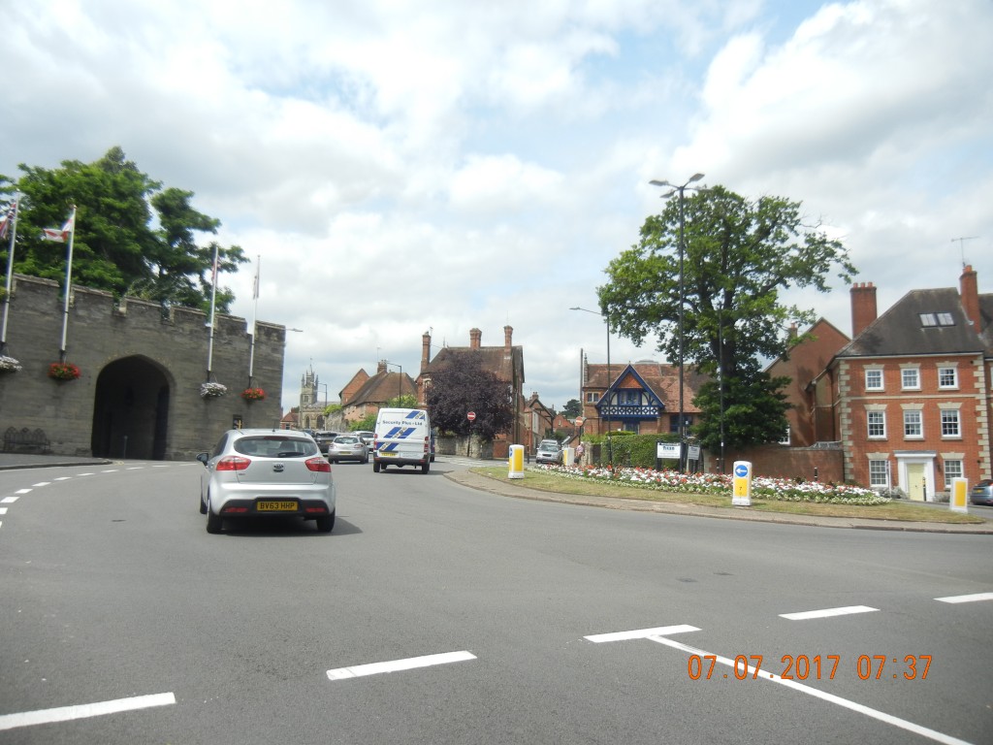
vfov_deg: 46.8
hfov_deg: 60.0
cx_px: 496
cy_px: 372
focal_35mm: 30
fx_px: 861
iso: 160
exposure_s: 1/447
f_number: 7
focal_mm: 5.4
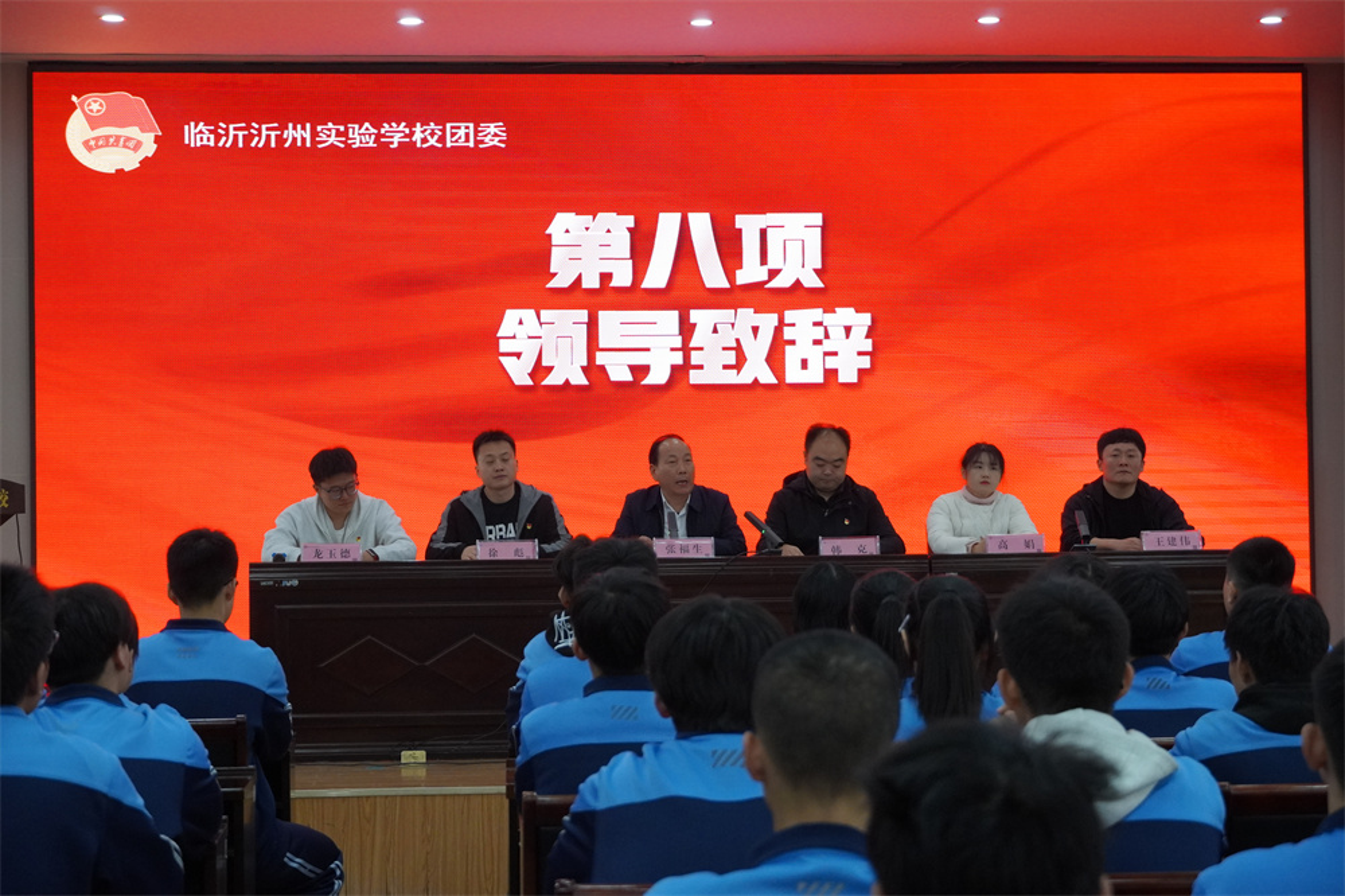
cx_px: 672
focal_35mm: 72
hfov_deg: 28.1
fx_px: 2689
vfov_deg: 18.9
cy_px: 448
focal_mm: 48
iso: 2000
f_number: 5
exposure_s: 1/160
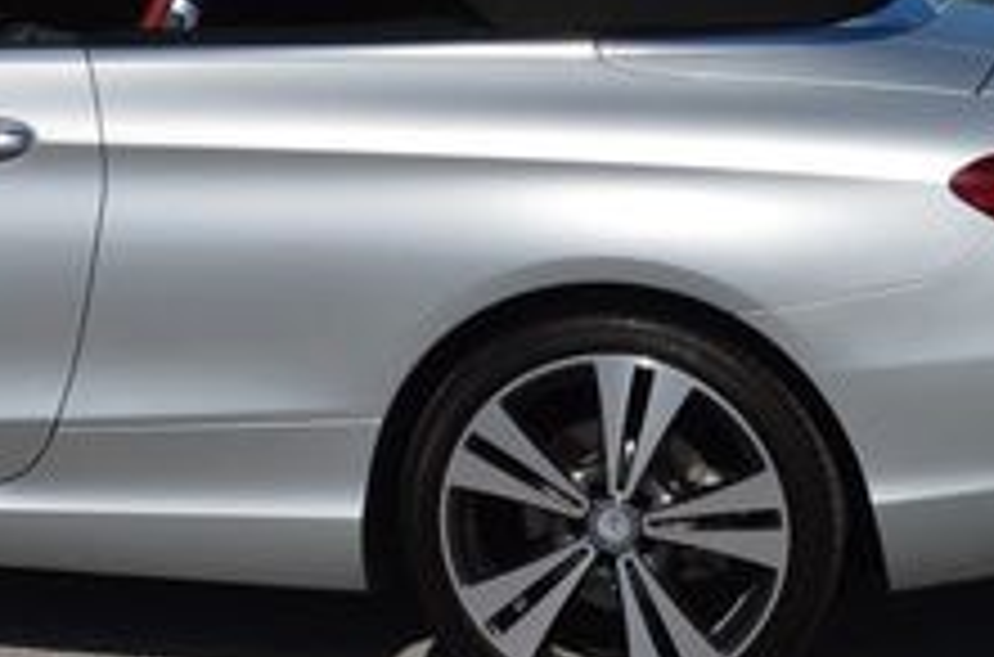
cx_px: 58
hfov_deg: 17.8
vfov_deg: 11.9
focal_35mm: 113
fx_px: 3111
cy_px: -76
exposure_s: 1/200
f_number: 13
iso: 100
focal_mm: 26
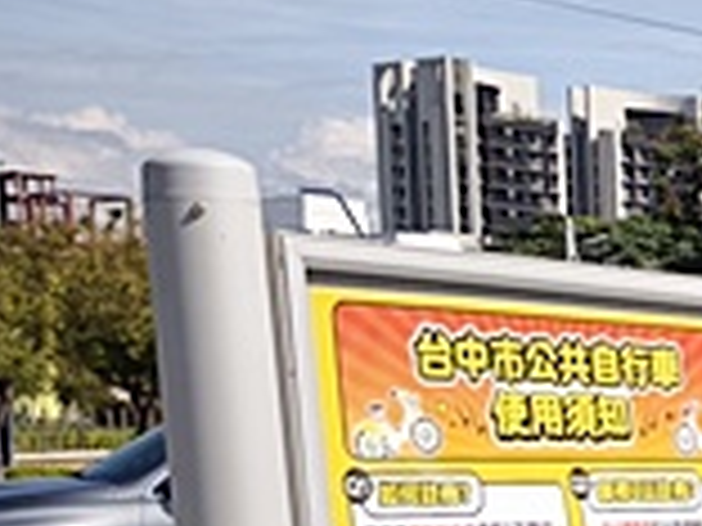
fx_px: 2393
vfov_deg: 12.0
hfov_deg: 12.7
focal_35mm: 118
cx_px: 1714
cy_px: 793
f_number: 1.6
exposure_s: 1/1991
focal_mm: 6.57
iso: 64
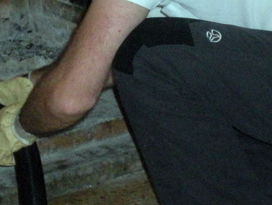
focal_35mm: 205
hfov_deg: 9.6
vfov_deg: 7.2
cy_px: 32
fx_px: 1611
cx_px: 181
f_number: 4.6
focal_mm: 12.3
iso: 448
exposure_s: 1/125
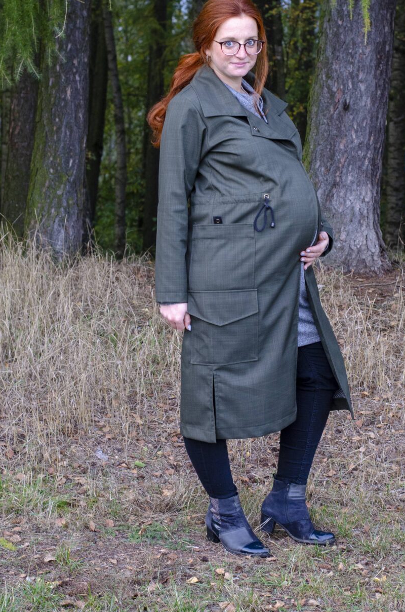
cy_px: 242
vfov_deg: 21.3
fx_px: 1627
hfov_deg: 14.2
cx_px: 257
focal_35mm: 96
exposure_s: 1/100
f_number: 4.5
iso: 500
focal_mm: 50
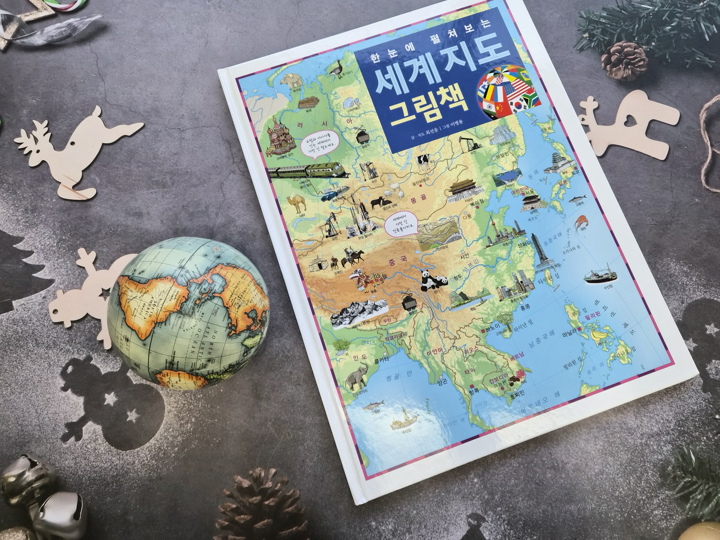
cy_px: 248
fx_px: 520
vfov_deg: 54.8
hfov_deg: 69.4
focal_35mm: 25
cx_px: 371
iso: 640
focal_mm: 5.4
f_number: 1.8
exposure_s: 1/120
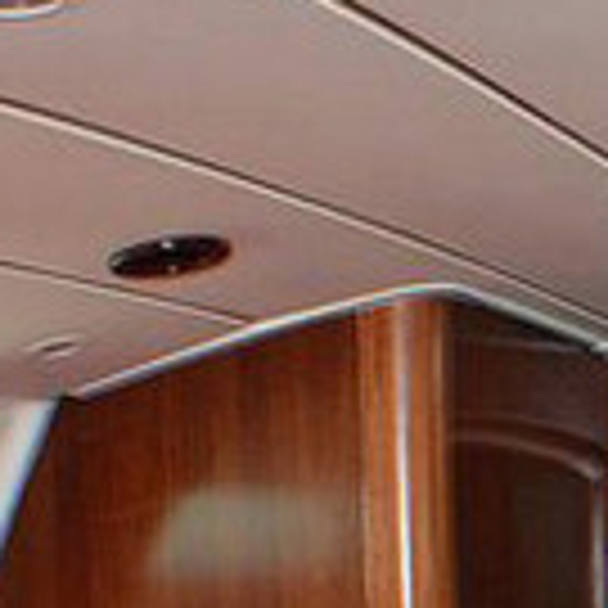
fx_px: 2325
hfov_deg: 12.8
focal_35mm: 117
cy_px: 912
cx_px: 1266
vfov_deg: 14.0
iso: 360
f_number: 8
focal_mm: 20
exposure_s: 1/60
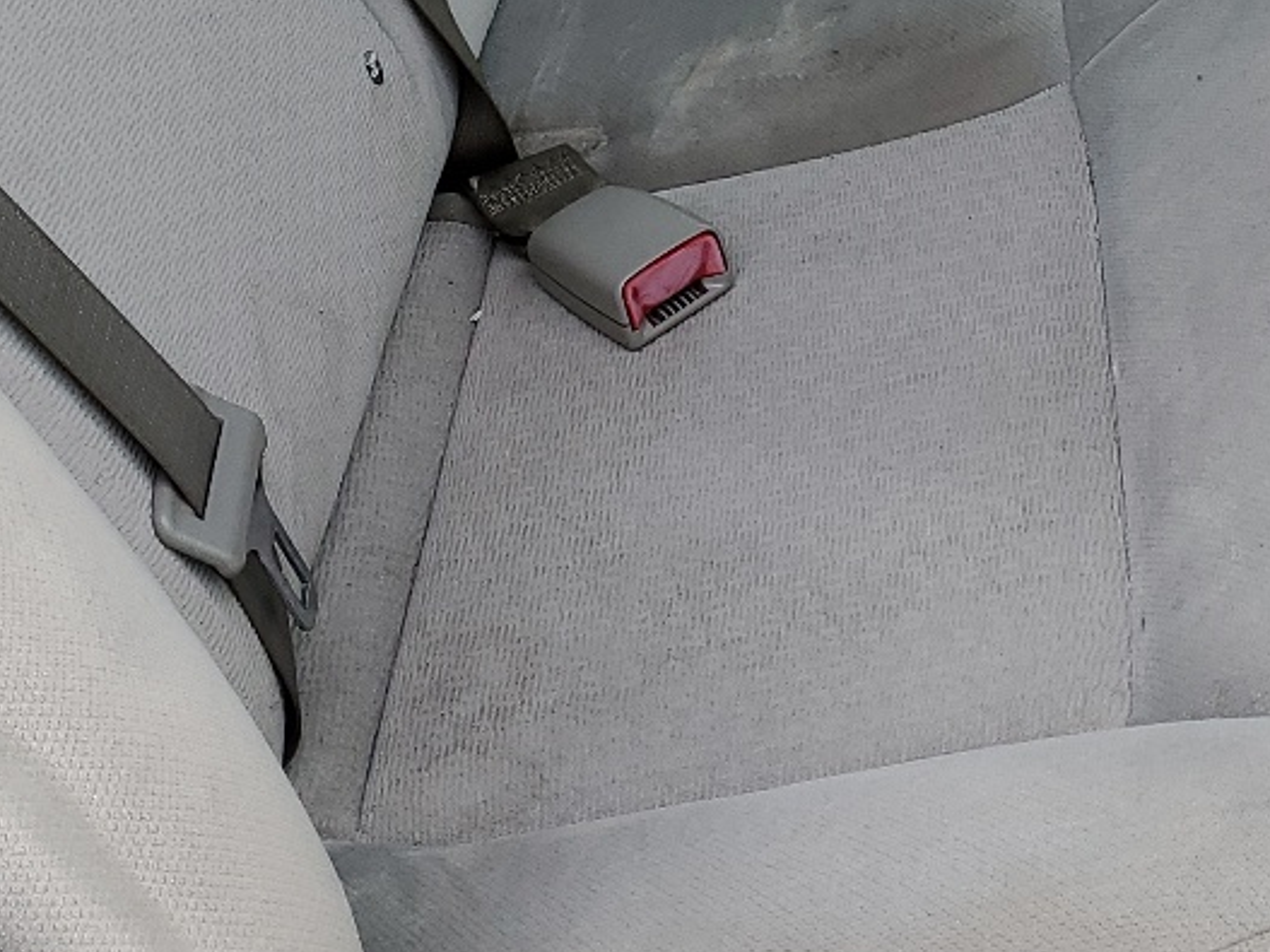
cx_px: 954
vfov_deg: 17.6
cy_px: -265
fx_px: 2898
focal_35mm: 79
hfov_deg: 24.4
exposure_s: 1/714
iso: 50
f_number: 1.5
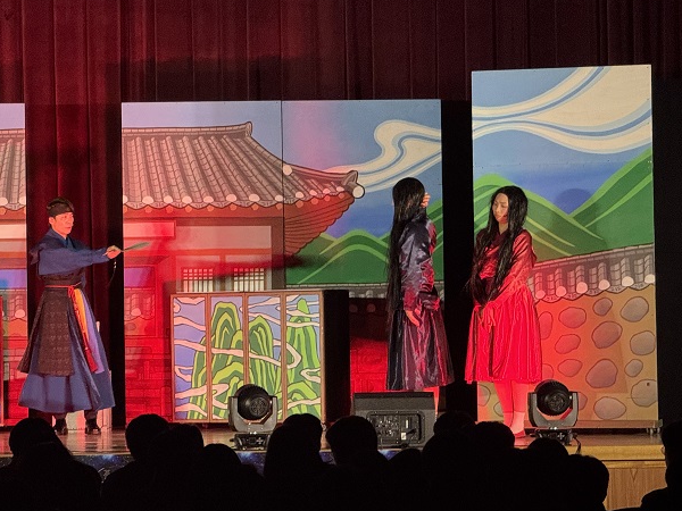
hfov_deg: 12.3
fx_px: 3152
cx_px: 231
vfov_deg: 9.3
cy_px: 233
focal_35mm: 160
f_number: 2.8
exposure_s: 1/60
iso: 400
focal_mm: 15.66
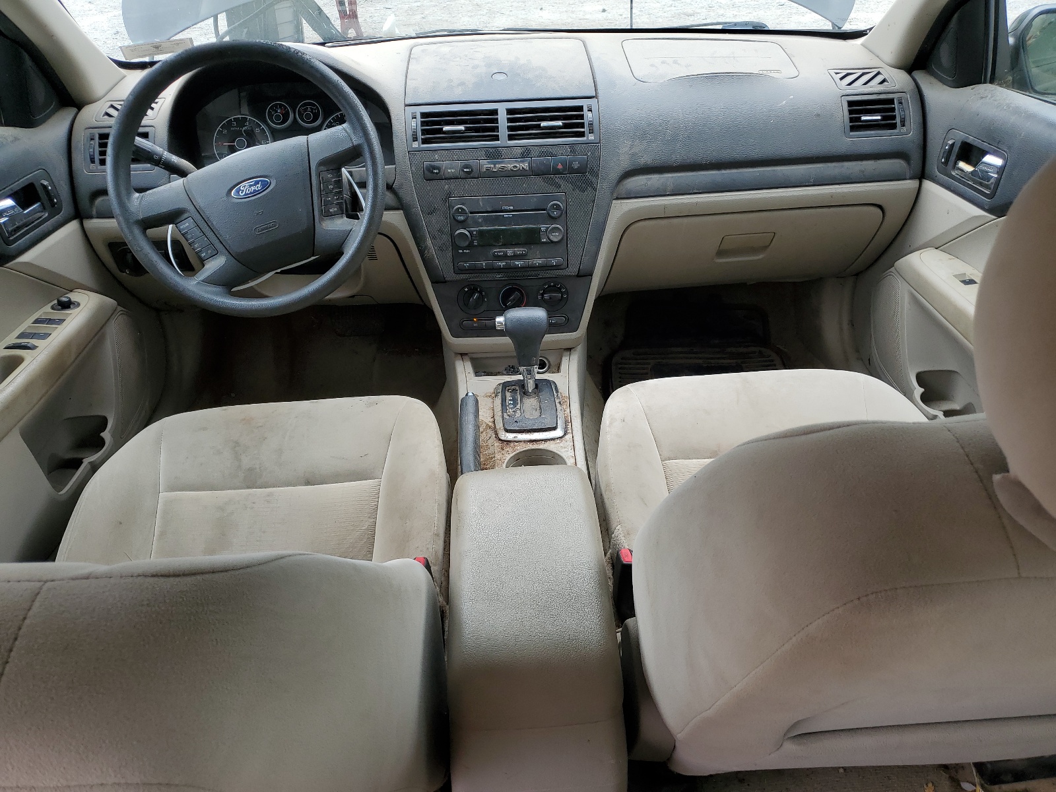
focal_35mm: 26
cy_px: 396
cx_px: 528
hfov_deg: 67.3
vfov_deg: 53.1
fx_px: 793
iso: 50
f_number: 1.5
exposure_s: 1/357
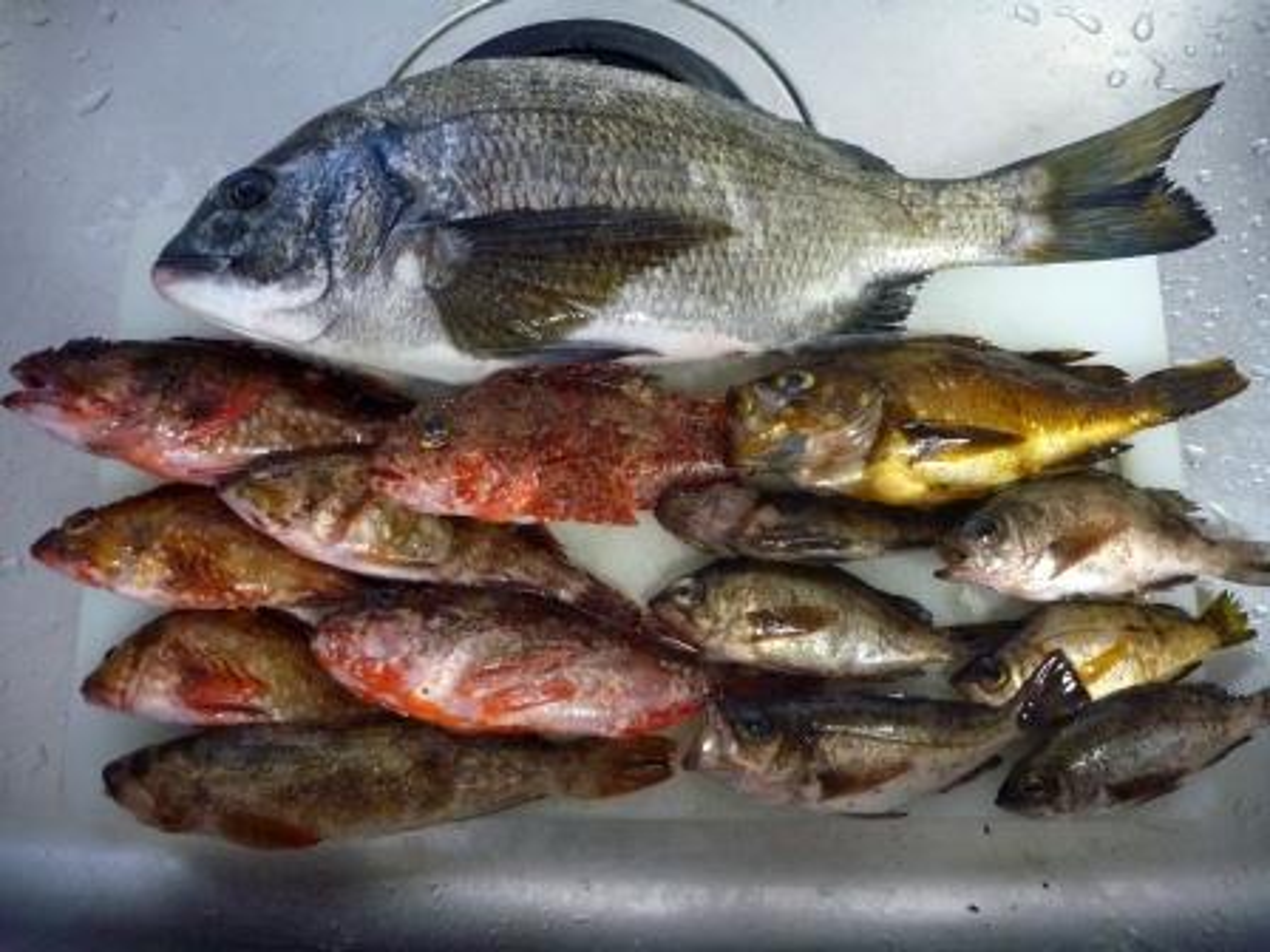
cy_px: 476
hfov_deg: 63.4
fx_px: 1027
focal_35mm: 28
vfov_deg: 49.7
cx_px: 635
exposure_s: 1/8
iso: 400
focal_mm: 4.9
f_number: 3.3
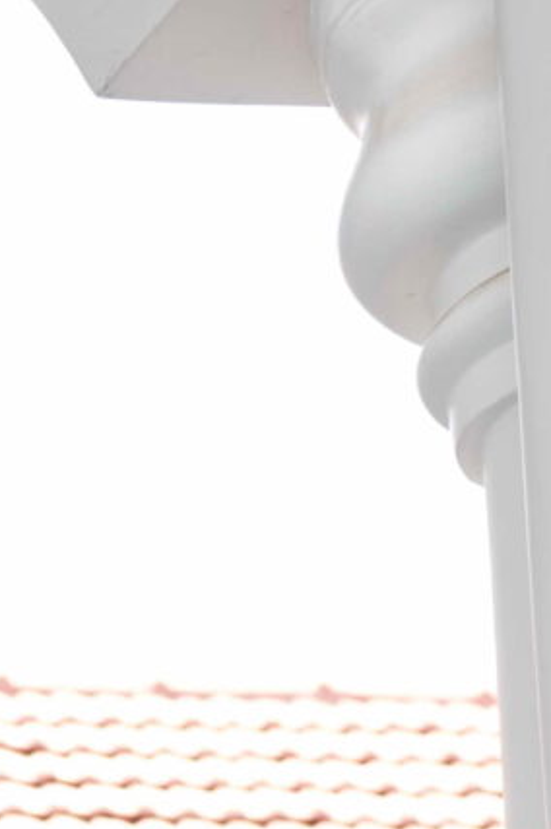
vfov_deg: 8.3
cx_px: -1045
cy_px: 2297
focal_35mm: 216
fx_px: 4967
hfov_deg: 5.9
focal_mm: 36
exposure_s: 1/125
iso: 250
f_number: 5.6
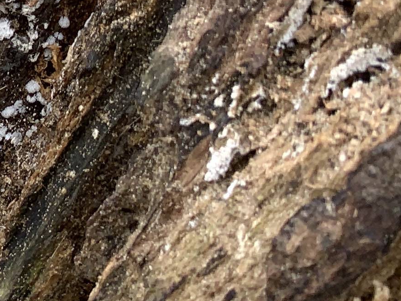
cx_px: -464
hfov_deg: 13.4
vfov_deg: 11.4
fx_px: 1390
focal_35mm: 120
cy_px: -246
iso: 25
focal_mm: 4.2
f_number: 1.8
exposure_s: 1/408
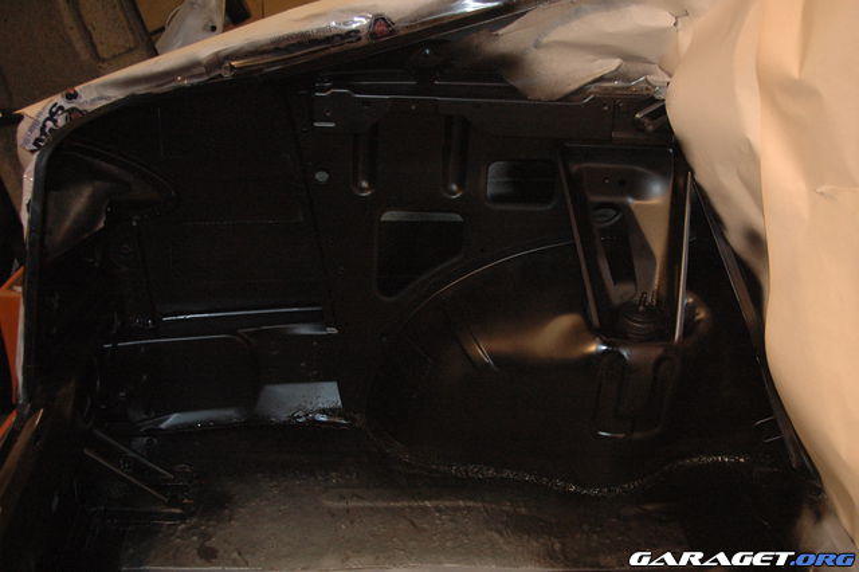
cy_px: 286
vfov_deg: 31.9
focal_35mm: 42
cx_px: 430
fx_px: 1002
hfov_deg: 46.4
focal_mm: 28
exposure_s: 1/60
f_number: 4.5
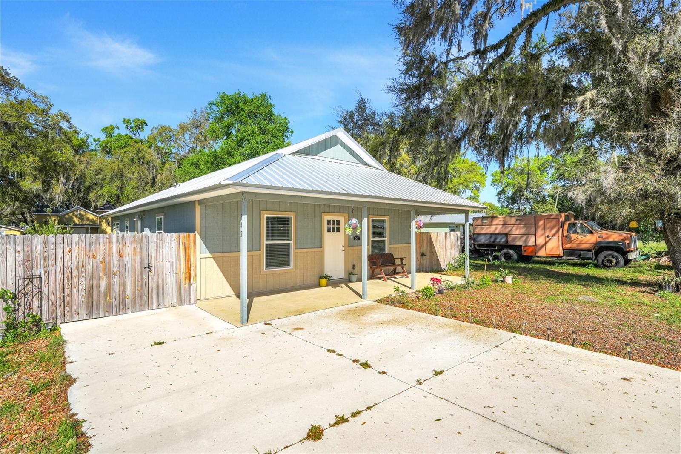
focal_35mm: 18
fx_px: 340
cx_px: 340
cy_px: 227
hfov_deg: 90.0
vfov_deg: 67.4
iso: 250
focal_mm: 18
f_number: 9
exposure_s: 1/50
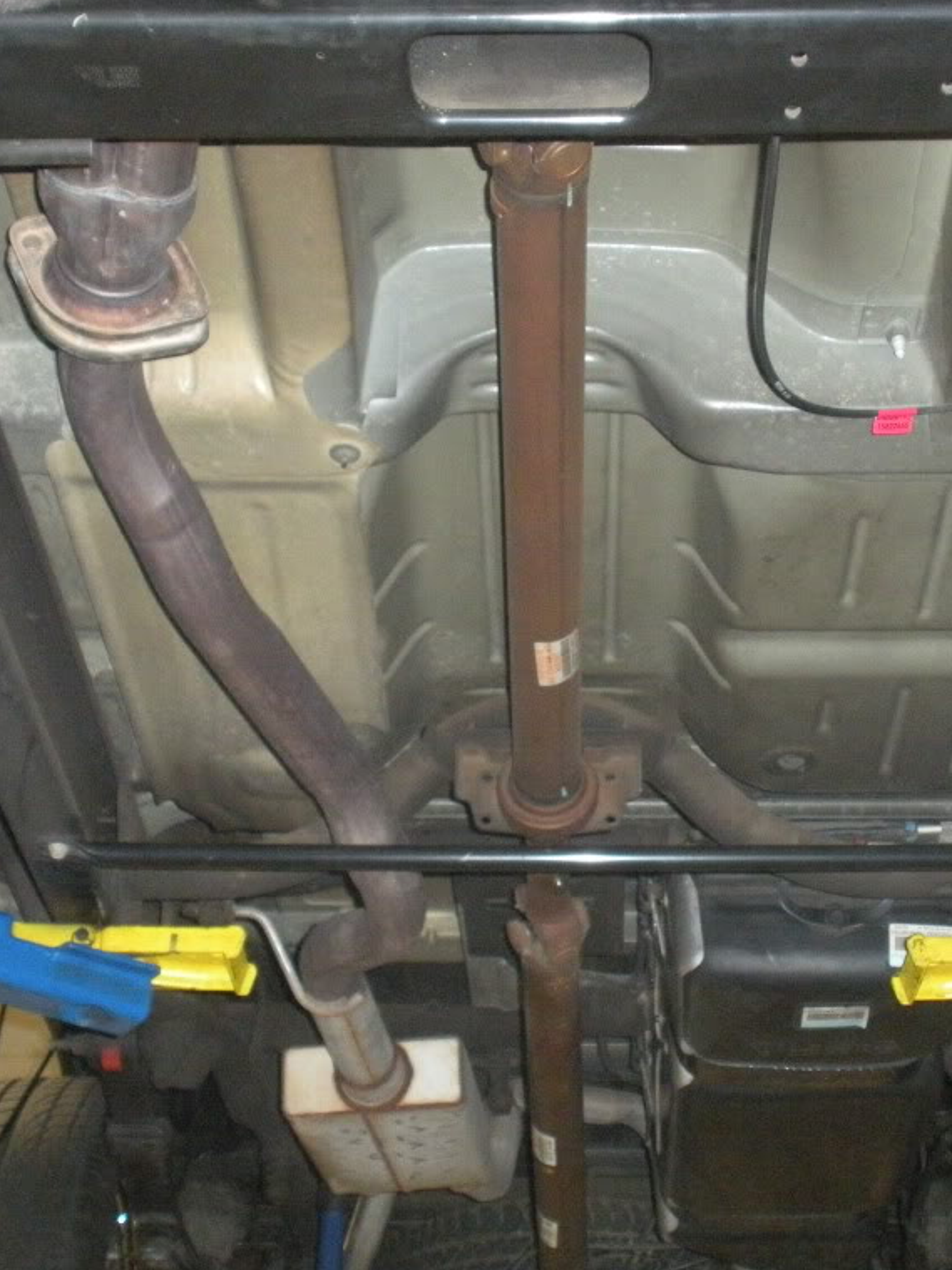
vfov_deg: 33.2
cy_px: 629
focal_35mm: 58
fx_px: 2127
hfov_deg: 25.2
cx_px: 530
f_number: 4
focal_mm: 7.7
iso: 752
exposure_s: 1/60
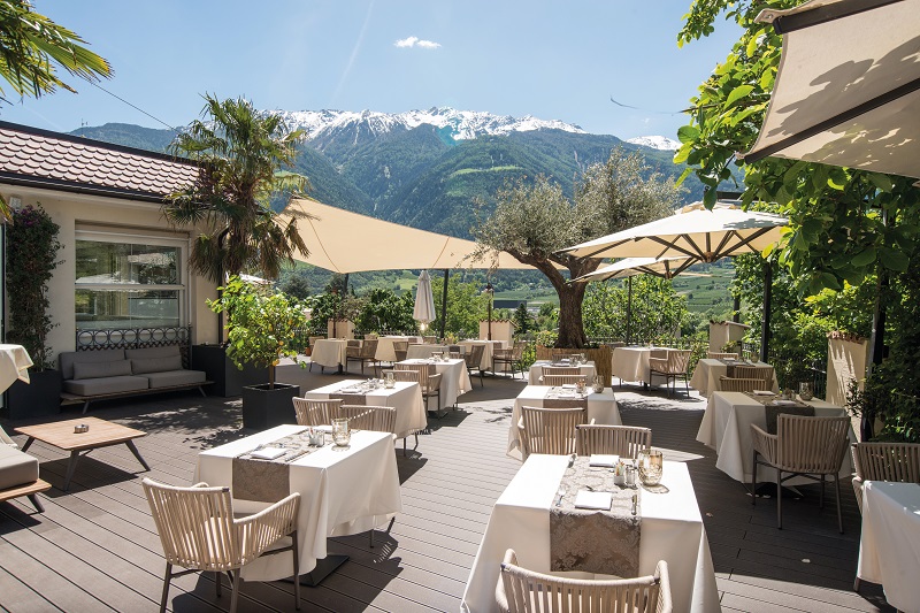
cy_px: 306
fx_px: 588
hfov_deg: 76.1
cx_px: 460
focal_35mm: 23
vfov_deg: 55.1
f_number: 13
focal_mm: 23
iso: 400
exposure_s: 1/320
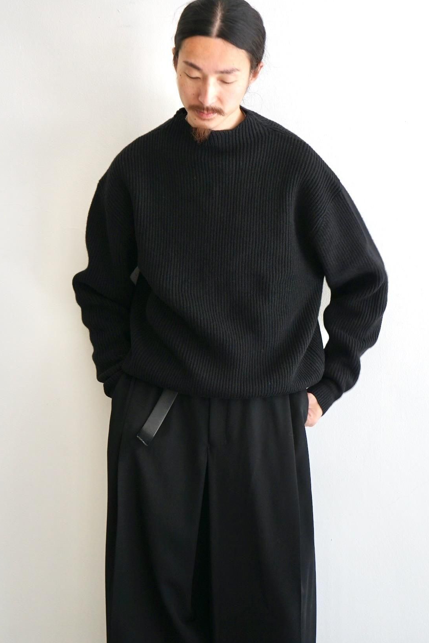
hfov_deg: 20.0
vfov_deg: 29.7
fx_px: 1215
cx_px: 214
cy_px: 308
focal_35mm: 68
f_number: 5.6
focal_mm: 62
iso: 500
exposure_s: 1/80
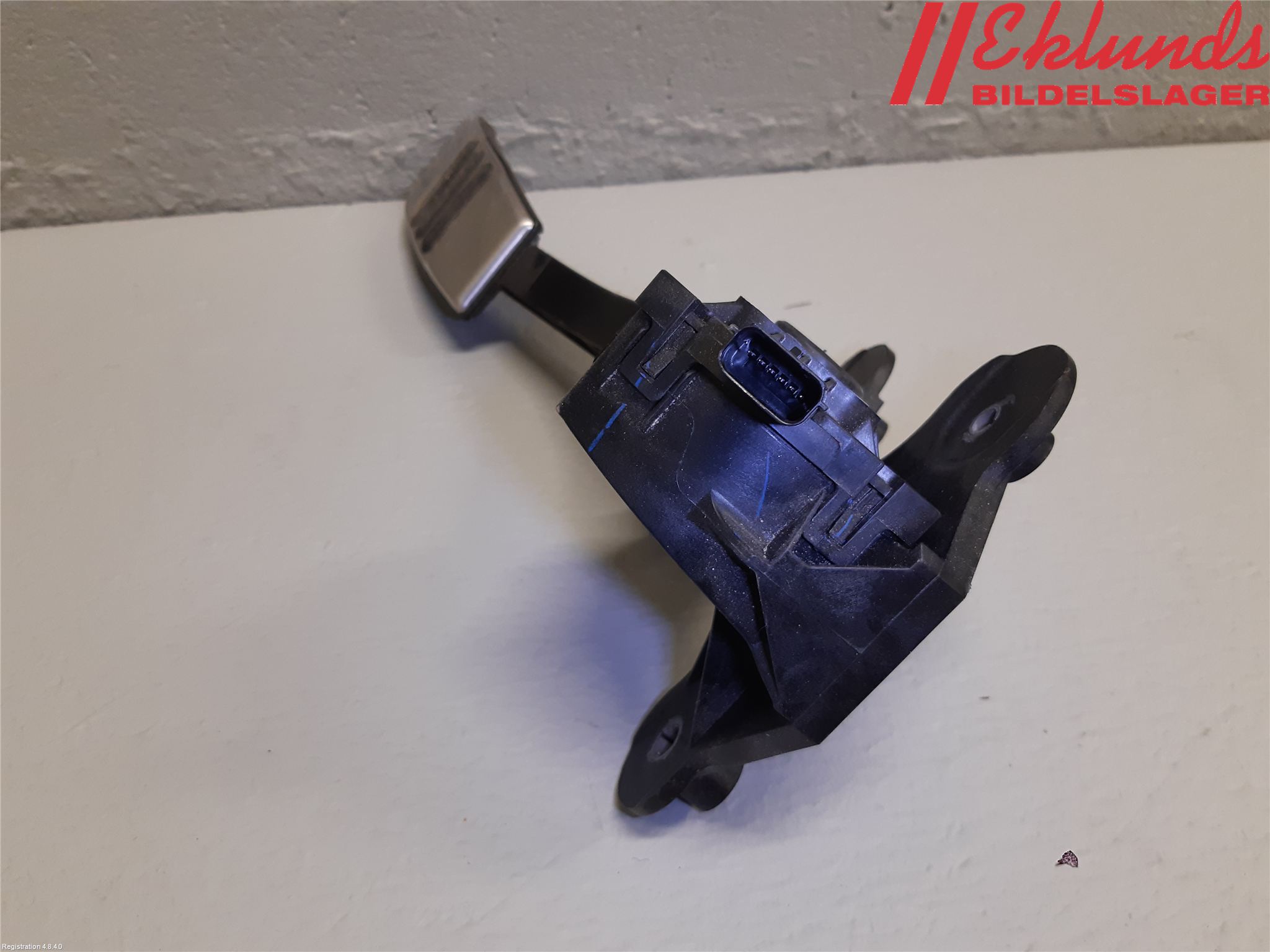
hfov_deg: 67.3
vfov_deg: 53.1
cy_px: 476
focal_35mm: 26
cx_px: 635
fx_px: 954
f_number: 1.7
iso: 125
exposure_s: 1/50
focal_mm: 3.93
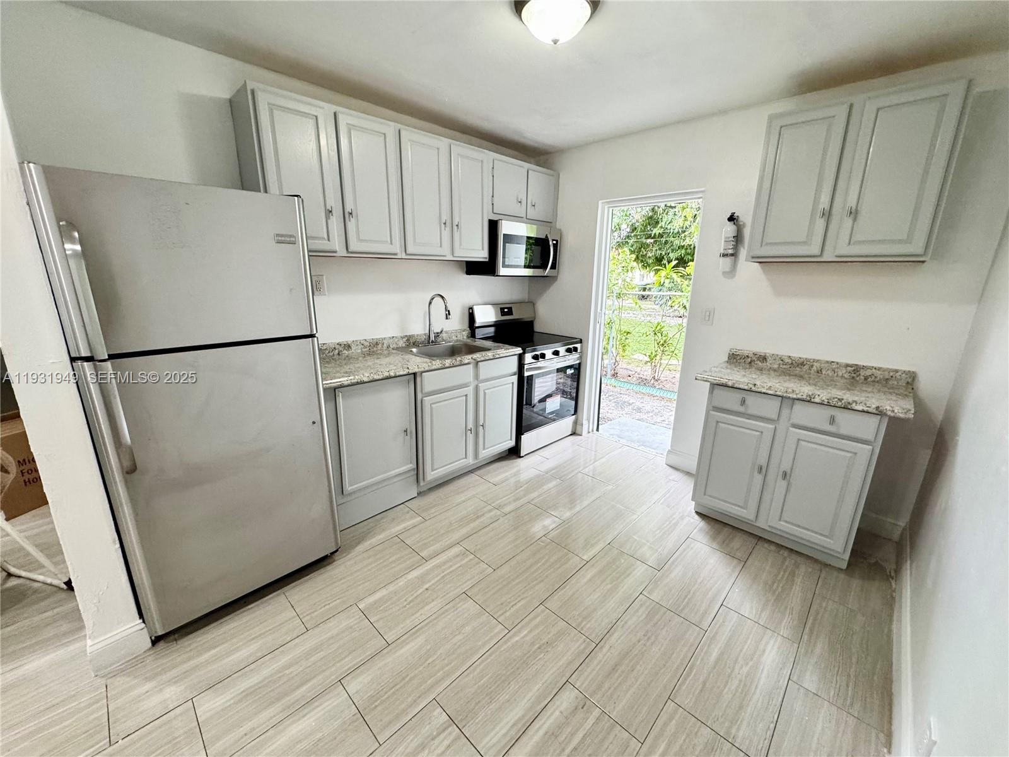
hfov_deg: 102.1
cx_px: 504
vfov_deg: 85.7
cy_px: 378
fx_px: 408
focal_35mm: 14
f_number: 2.2
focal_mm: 2.22
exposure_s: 1/120
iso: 250
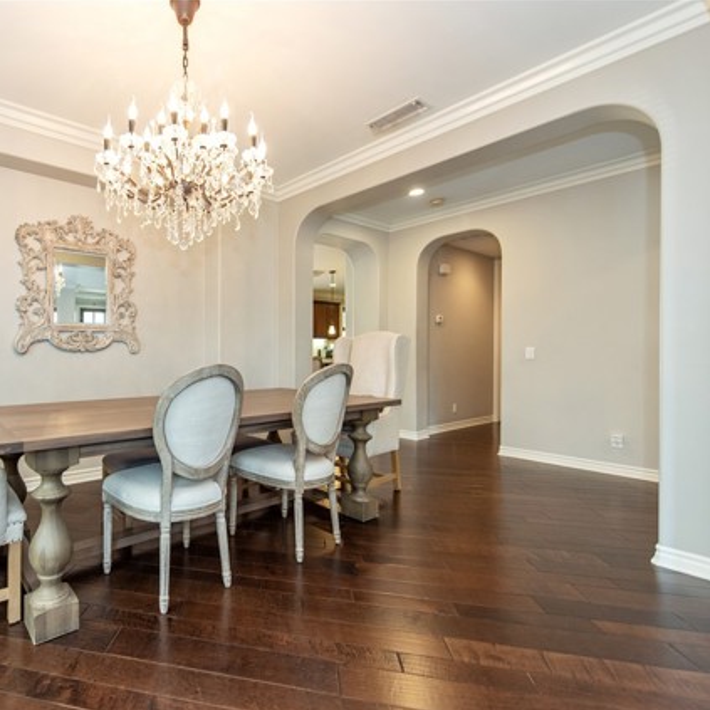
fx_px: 418
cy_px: 357
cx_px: 201
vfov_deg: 80.7
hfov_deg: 76.3
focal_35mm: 18
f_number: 3.2
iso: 800
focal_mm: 14
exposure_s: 1/60
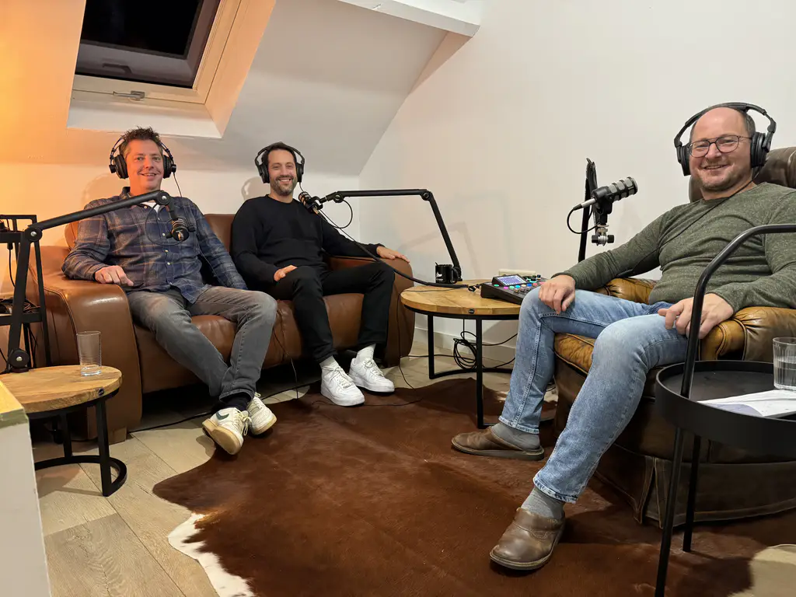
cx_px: 398
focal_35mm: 24
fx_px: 552
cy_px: 298
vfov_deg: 56.8
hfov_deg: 71.6
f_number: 1.78
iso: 500
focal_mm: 6.76
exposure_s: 1/50
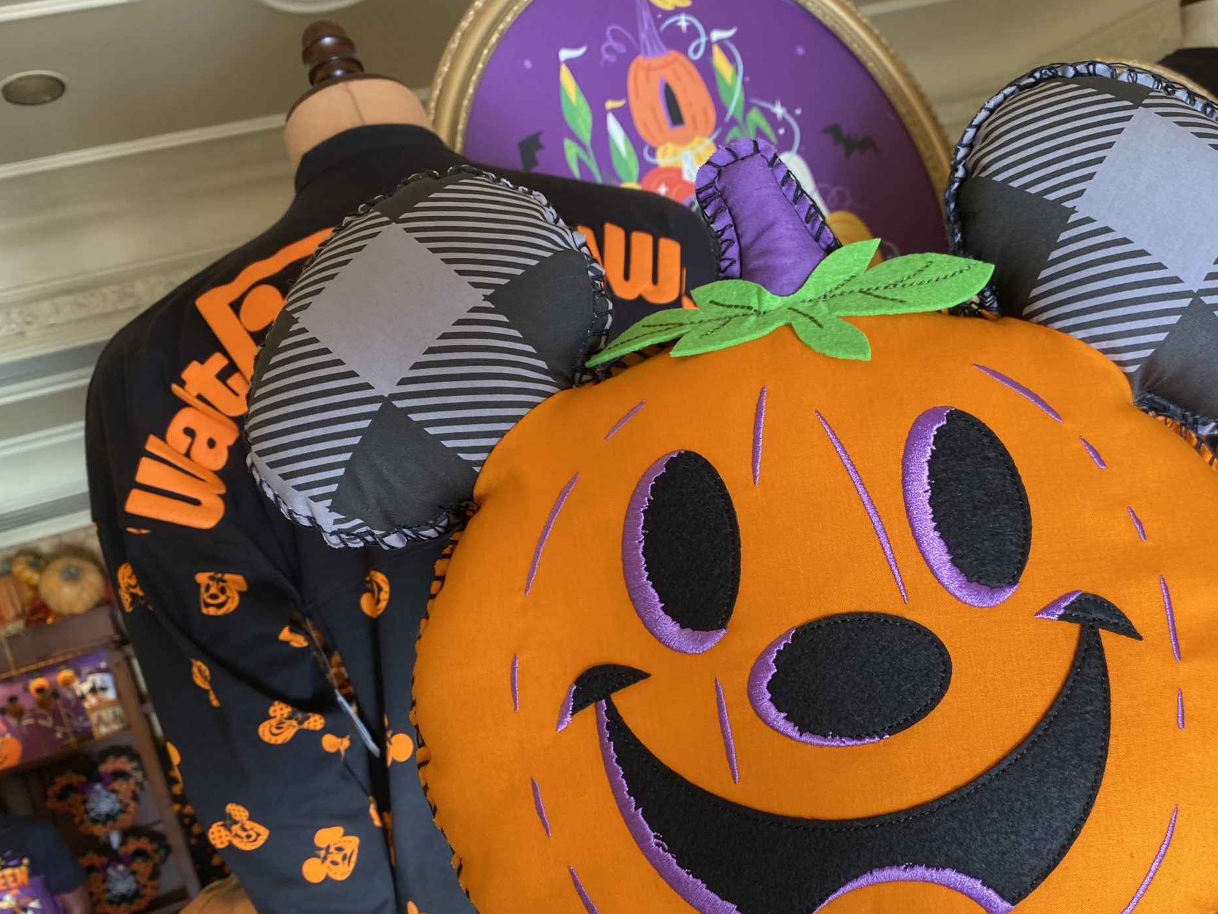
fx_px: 1267
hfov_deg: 50.7
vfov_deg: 39.3
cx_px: 773
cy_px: 585
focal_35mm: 36
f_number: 1.8
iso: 64
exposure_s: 1/120
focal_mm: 4.25
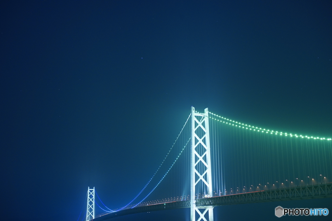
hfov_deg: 39.6
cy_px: 110
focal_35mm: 50
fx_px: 461
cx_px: 166
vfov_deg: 27.0
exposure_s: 10
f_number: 6.3
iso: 640
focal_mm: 50
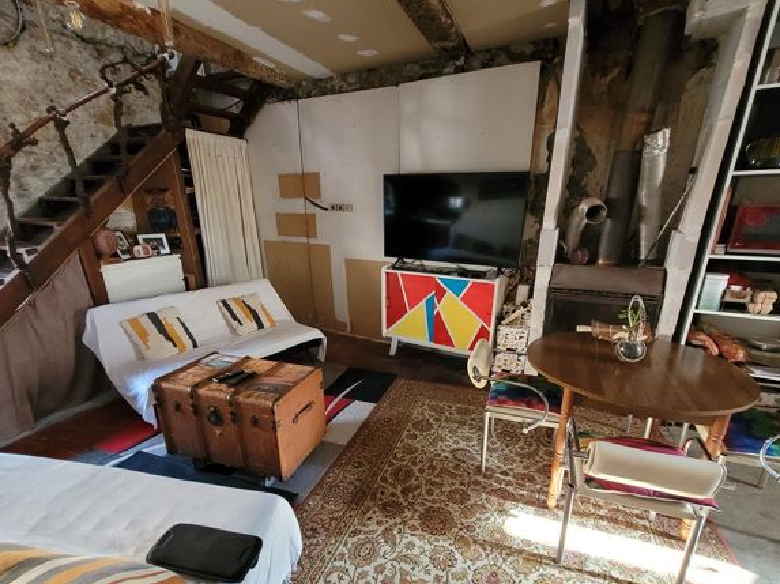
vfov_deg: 77.6
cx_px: 393
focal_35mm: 16
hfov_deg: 94.5
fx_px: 360
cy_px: 334
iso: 500
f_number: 2.2
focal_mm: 1.74
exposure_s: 1/33
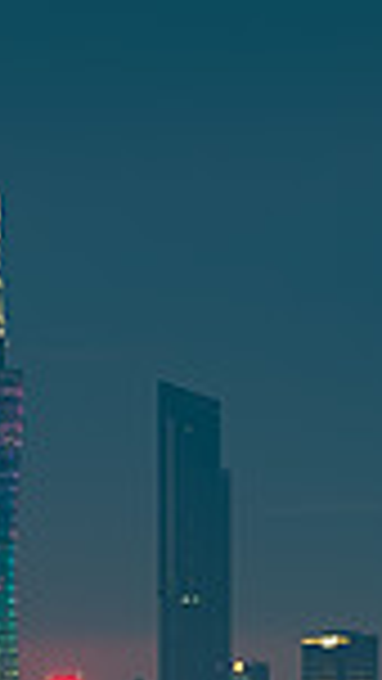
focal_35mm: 582
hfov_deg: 2.1
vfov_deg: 3.7
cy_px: 806
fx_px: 10474
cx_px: 337
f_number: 11
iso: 100
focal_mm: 105
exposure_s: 3
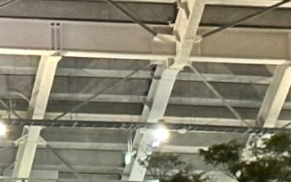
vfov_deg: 3.3
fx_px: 3165
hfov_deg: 5.2
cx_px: -311
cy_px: 333
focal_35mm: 399
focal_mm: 6.86
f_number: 1.78
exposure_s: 1/33
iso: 320
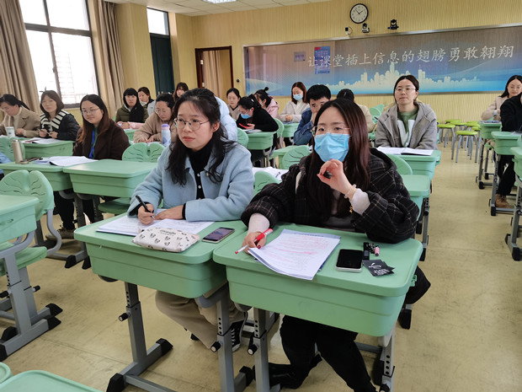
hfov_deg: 65.3
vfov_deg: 51.4
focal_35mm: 27
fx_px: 407
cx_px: 261
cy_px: 196
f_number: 1.9
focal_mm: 4.94
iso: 125
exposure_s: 1/50
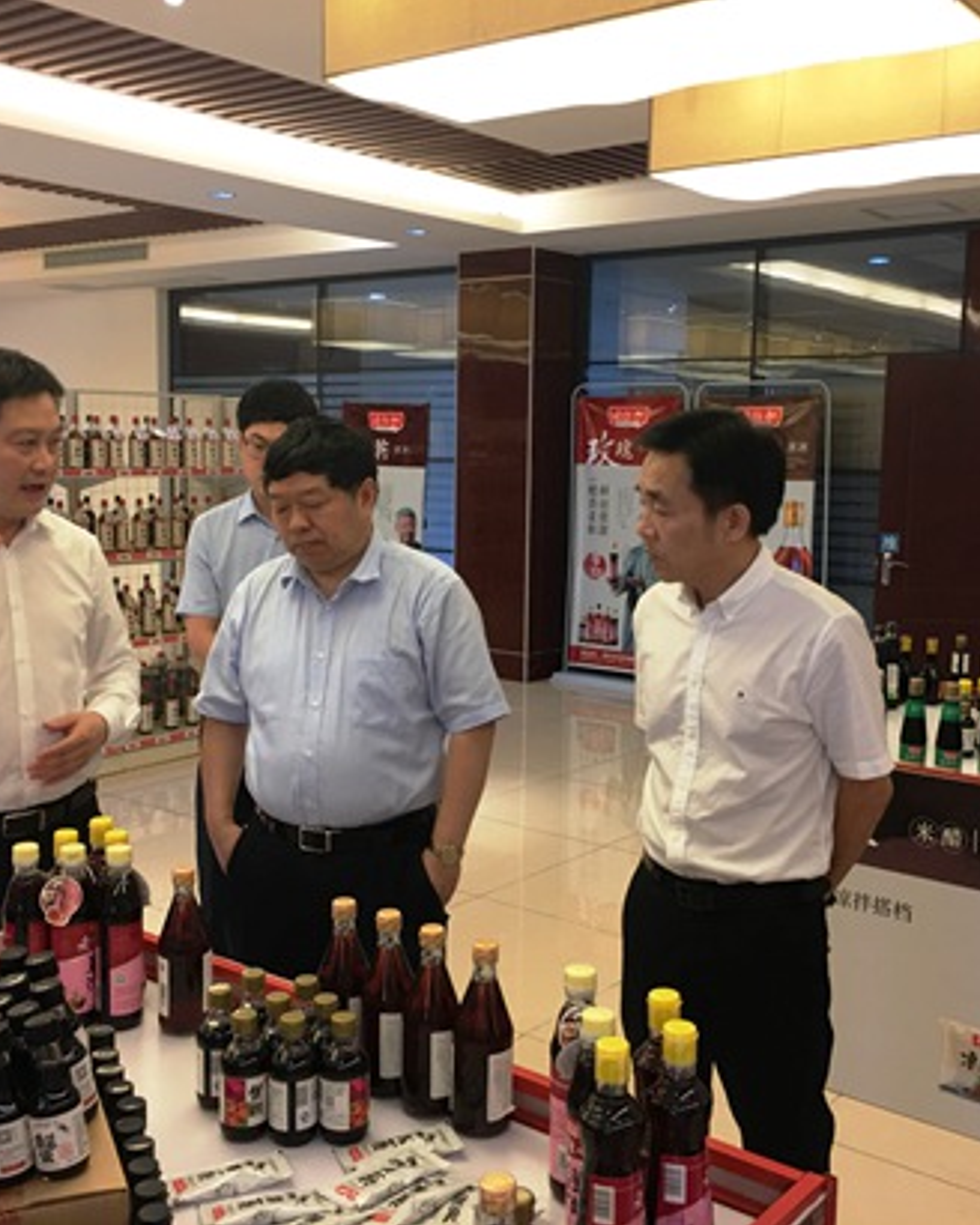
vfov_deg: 47.9
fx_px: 1378
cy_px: 612
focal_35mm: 38
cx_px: 487
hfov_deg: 39.2
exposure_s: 1/17
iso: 40
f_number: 2.2
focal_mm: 4.15
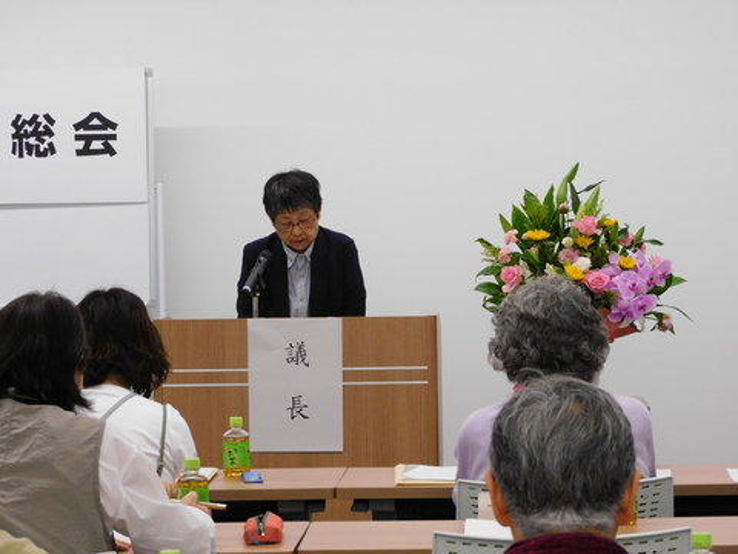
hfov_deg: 15.8
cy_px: 277
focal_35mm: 125
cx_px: 369
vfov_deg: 11.9
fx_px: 2665
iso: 360
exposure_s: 1/60
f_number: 5
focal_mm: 22.4
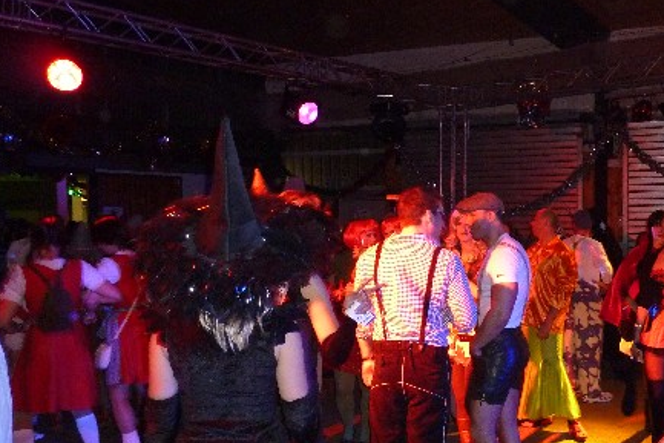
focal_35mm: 36
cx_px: 446
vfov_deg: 36.8
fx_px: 664
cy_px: 254
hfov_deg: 52.0
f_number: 3.3
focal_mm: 4.1
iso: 400
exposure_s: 1/20
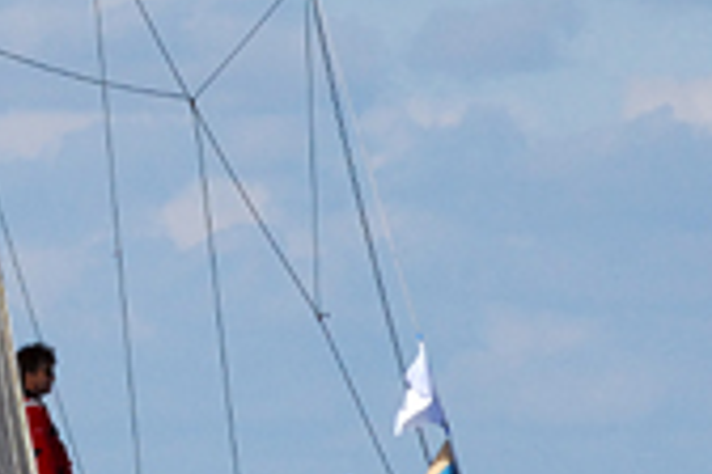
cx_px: -89
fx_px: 21180
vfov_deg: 1.3
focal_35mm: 1071
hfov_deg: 1.9
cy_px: 269
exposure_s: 1/1000
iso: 400
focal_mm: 200
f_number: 8
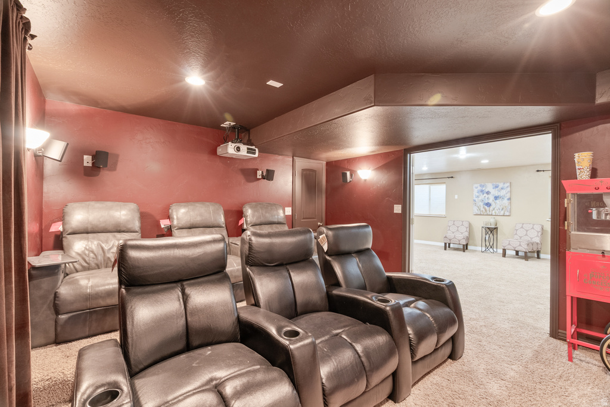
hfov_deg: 96.7
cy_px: 204
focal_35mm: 16
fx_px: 271
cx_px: 305
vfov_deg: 73.8
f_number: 8
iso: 400
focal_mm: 16
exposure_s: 5
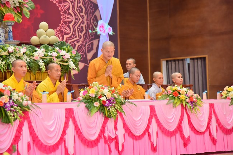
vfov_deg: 13.0
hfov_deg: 19.5
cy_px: 78
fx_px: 679
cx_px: 116
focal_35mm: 105
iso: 1250
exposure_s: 1/125
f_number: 5
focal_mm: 105
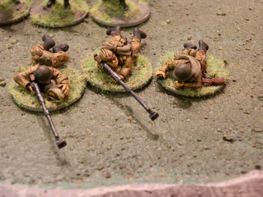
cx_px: 132
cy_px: 98
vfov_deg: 24.0
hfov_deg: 31.7
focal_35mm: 61
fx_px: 463
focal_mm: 10.99
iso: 250
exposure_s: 1/8
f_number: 3.7
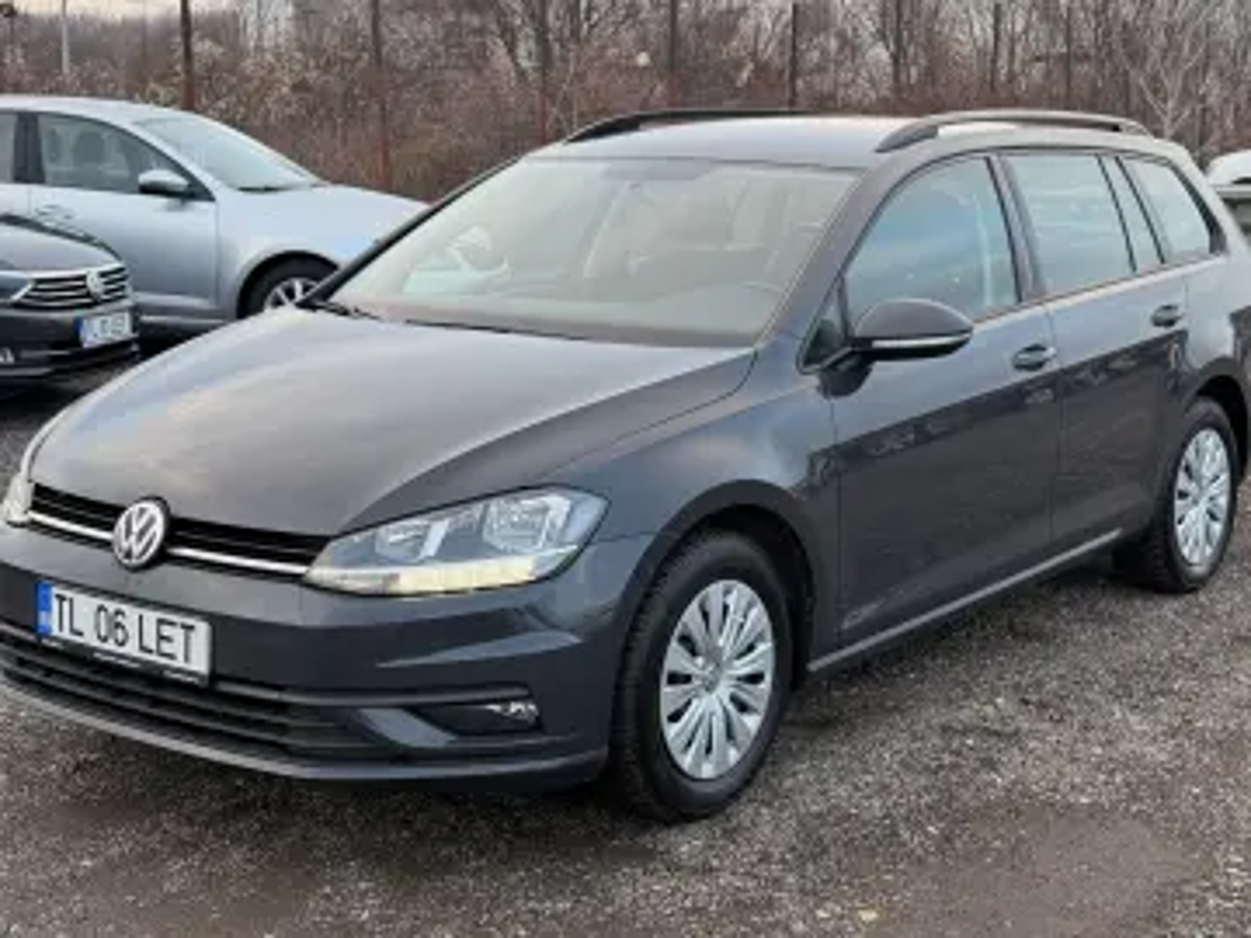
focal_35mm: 48
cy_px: 469
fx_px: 1735
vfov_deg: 30.3
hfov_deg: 39.7
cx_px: 626
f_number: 1.78
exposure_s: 1/109
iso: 100
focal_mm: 6.76
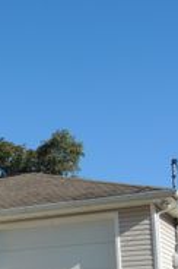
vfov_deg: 23.2
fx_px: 633
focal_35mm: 85
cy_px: 249
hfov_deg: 14.6
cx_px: -112
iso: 100
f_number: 3.5
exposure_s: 1/1250
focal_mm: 5.3
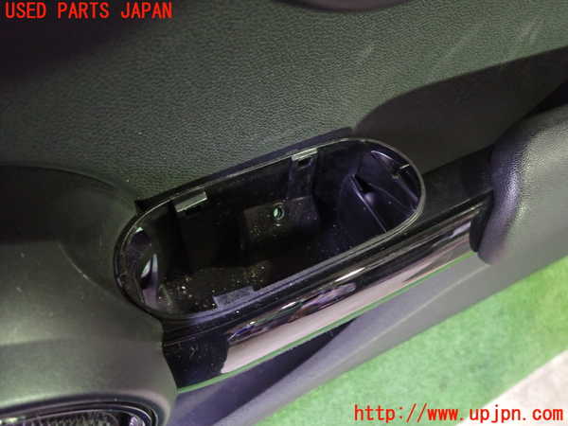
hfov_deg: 69.4
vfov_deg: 54.9
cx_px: 284
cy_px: 213
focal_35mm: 25
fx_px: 410
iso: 800
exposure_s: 1/20
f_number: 2
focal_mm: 4.5
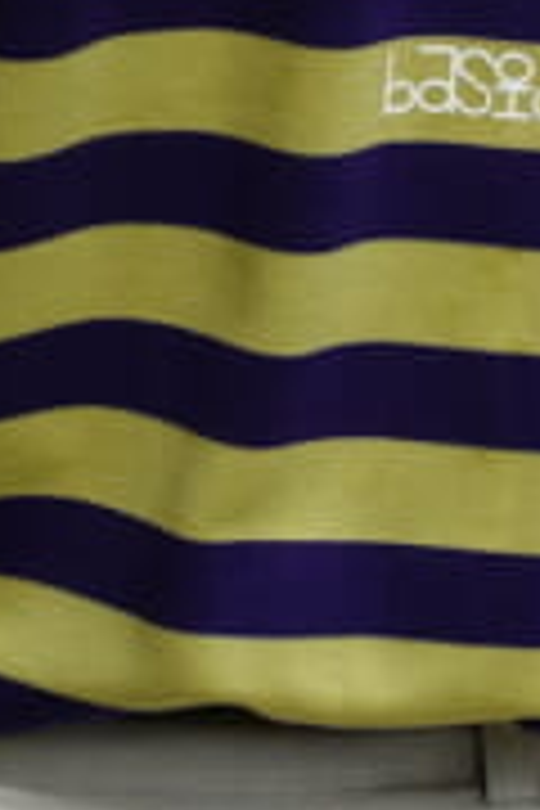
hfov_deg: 5.0
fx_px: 6120
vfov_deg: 7.6
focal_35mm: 272
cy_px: 428
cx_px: 817
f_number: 3.5
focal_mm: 25.7
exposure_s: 1/400
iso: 400
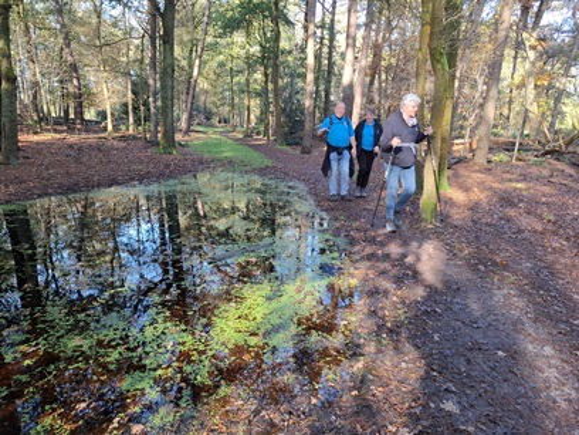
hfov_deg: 73.9
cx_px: 290
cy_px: 218
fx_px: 385
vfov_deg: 58.9
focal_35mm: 23
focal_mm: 5.54
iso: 50
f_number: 1.8
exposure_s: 1/100
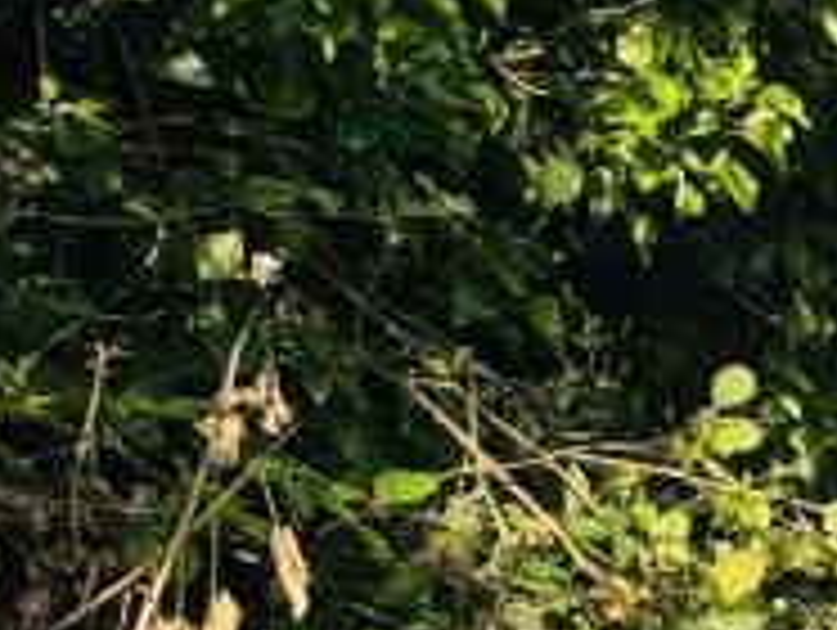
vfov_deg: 18.5
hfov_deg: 17.5
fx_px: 1864
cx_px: 1706
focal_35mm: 77
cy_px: 675
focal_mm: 2.22
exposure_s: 1/2083
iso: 40
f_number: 2.2
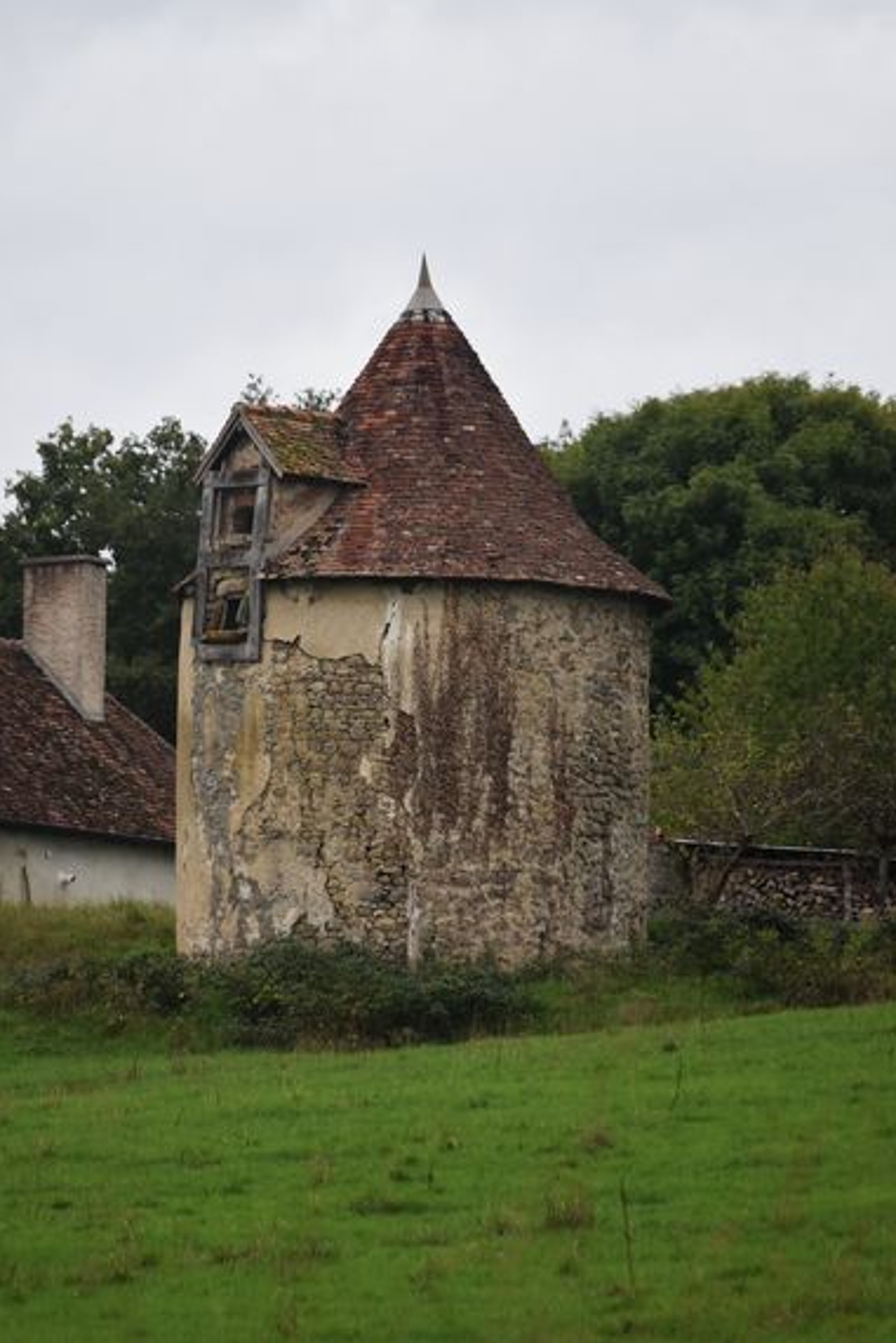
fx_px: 13729
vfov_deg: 5.6
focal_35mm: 368
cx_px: 394
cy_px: 764
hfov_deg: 3.7
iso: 400
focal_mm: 200
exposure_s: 1/1250
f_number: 5.6
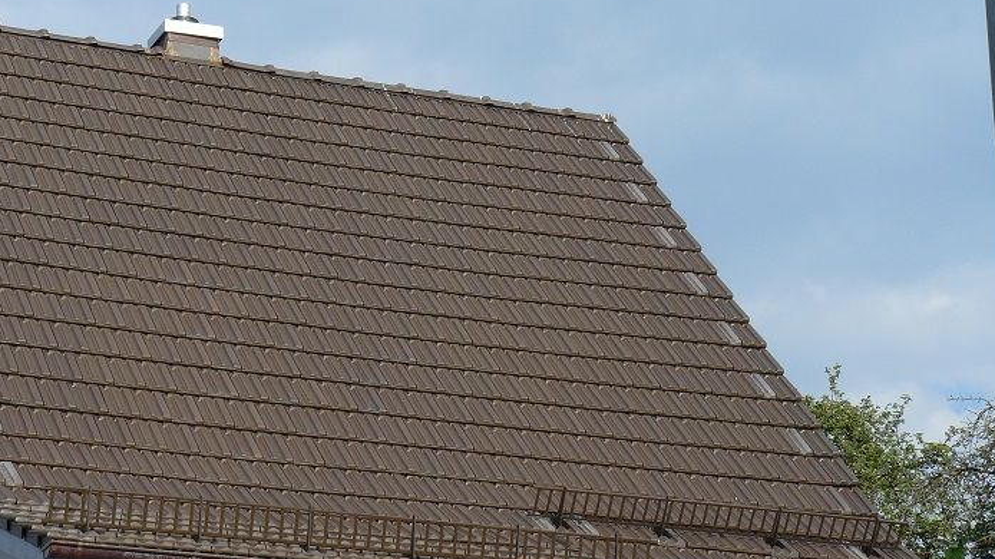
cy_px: 225
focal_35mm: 108
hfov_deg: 19.8
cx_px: 457
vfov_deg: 11.2
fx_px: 2849
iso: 100
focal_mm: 14.3
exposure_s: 1/400
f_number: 5.6
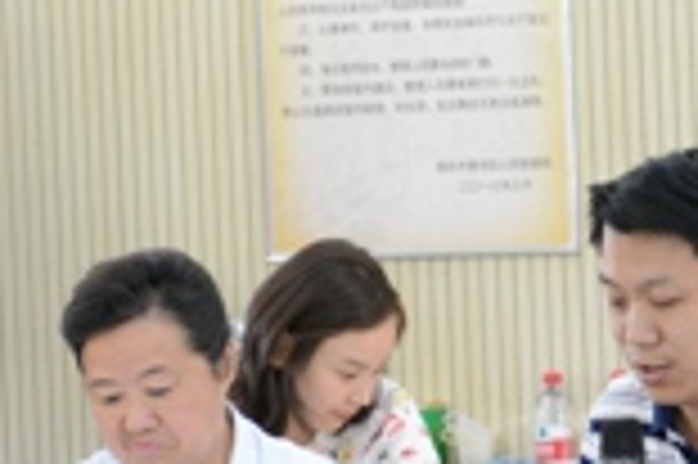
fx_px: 5675
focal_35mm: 293
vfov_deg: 4.7
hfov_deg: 7.0
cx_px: 712
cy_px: 101
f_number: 4
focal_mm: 70
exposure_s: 1/60
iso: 800
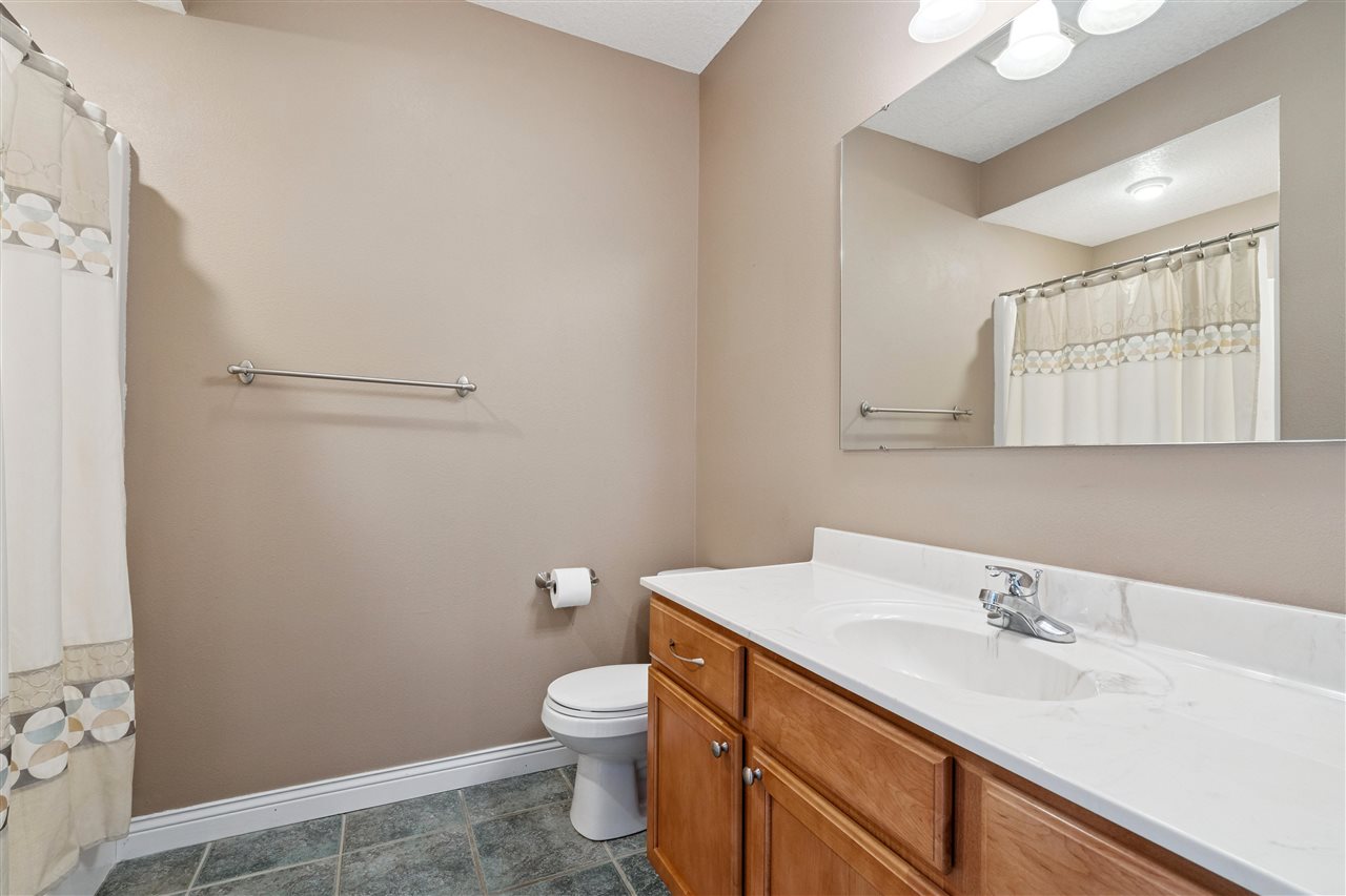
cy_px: 448
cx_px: 673
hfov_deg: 96.7
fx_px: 598
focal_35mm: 16
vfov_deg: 73.7
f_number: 9
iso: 800
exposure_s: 1/13
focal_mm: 16
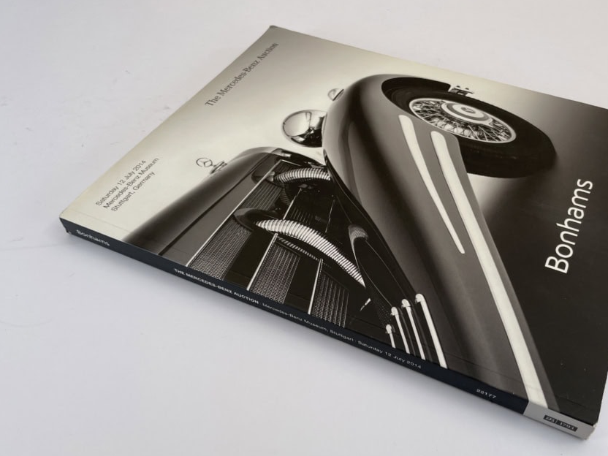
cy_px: 253
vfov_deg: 44.1
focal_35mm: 32
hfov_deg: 56.5
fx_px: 562
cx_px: 356
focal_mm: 4.2
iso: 32
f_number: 1.6
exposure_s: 1/364
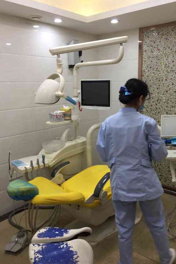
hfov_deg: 42.2
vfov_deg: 60.3
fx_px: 227
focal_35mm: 31
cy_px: 130
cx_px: 99
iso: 40
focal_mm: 4.15
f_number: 2.2
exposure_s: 1/17
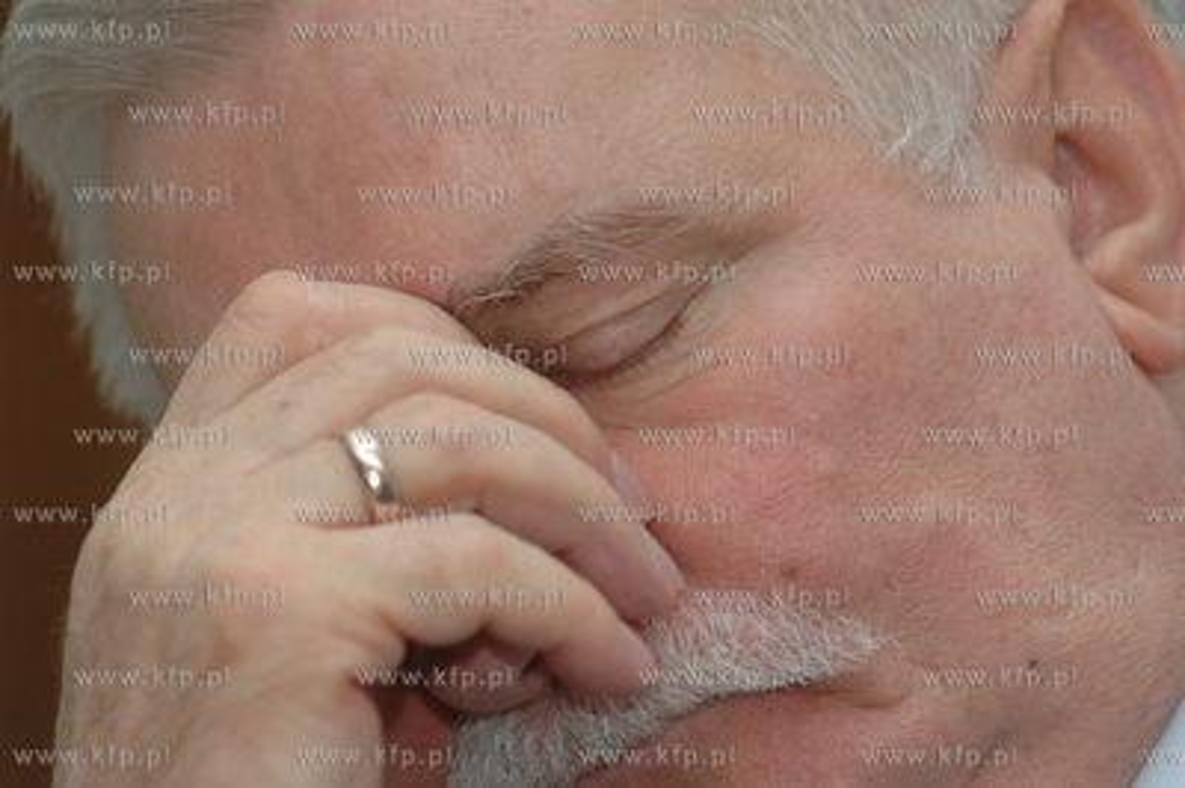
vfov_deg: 4.6
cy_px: 394
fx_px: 9867
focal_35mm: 300
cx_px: 592
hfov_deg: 6.9
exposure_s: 1/80
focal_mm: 200
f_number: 5
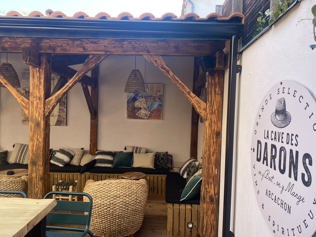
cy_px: 118
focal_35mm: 26
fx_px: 237
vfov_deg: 53.1
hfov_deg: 67.3
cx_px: 158
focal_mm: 4.25
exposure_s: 1/125
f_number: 1.8
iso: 32
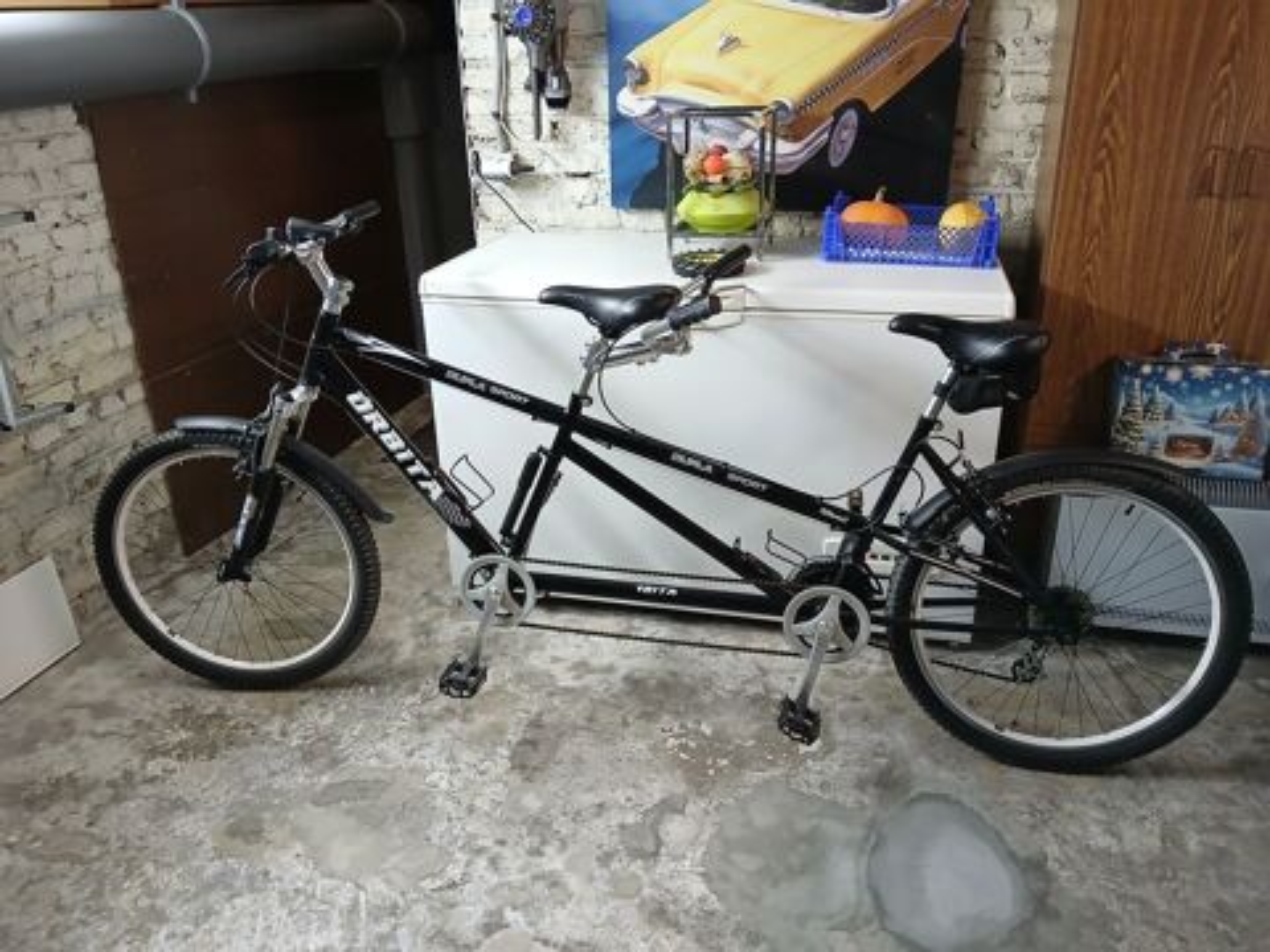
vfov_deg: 53.1
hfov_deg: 67.3
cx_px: 635
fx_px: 954
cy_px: 476
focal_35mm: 26
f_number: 1.8
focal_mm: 3.98
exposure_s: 1/50
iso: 250
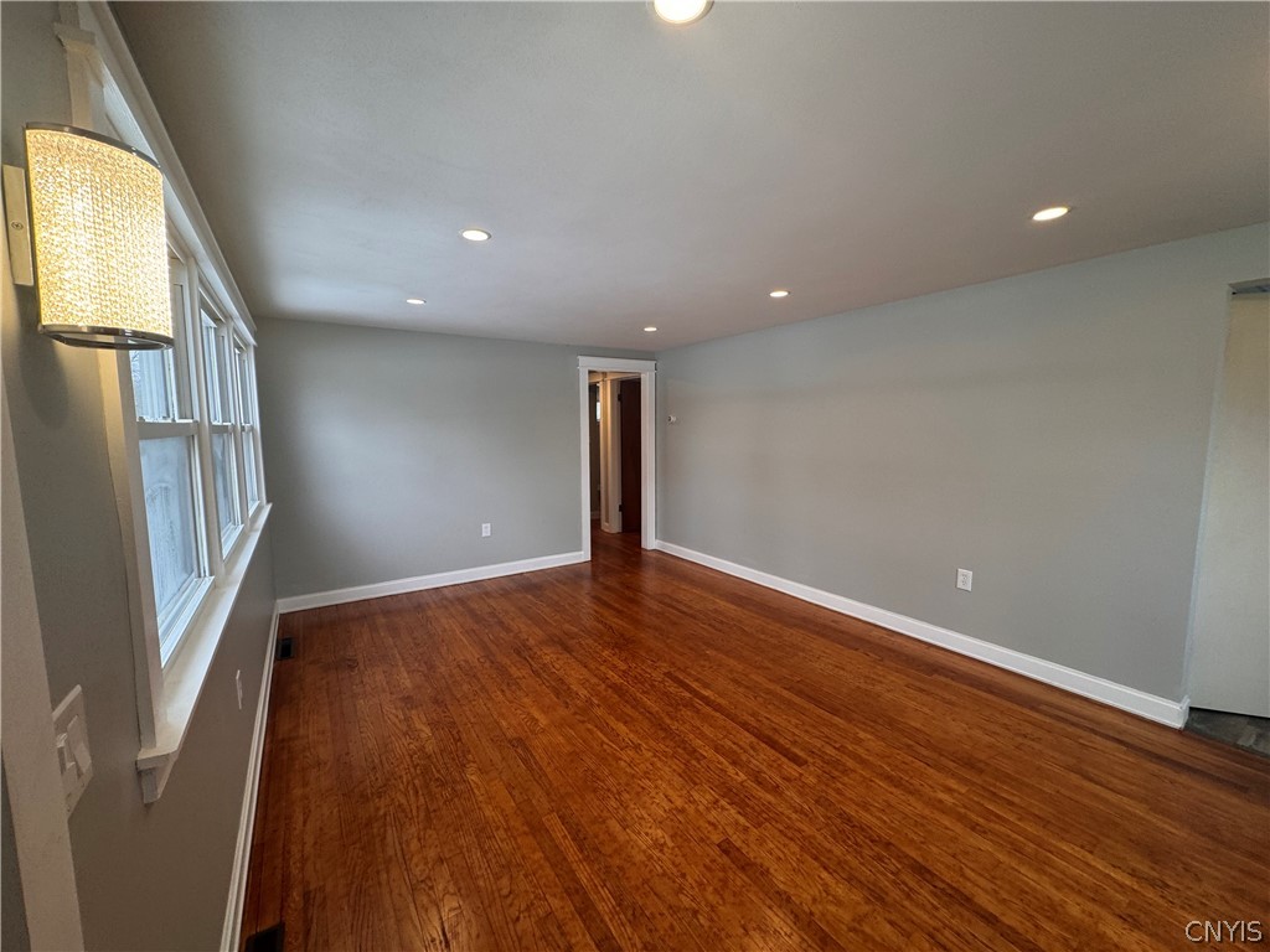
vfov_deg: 85.7
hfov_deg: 102.1
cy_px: 476
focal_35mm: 14
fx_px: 514
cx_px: 635
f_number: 2.2
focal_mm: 2.22
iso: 100
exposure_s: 1/120
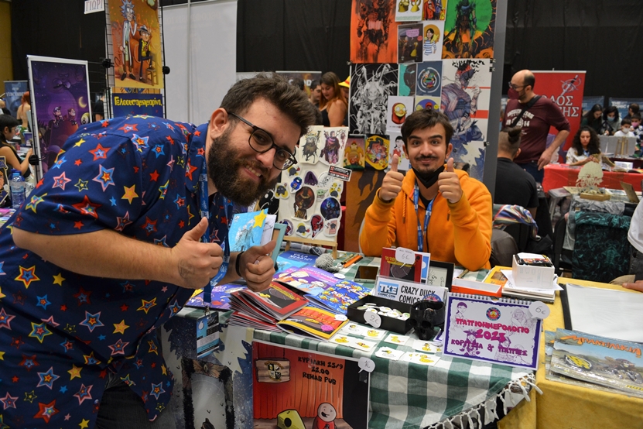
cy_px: 214
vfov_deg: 47.9
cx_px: 322
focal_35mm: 27
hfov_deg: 67.4
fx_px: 482
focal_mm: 18
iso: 640
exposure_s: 1/60
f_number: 3.5
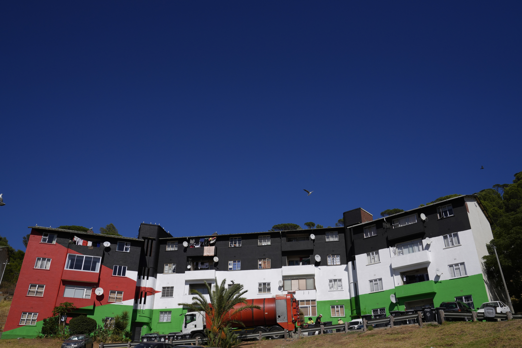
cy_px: 174
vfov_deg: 43.6
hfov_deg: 61.9
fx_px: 435
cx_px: 261
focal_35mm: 30
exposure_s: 1/2500
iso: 400
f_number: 8
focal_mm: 30
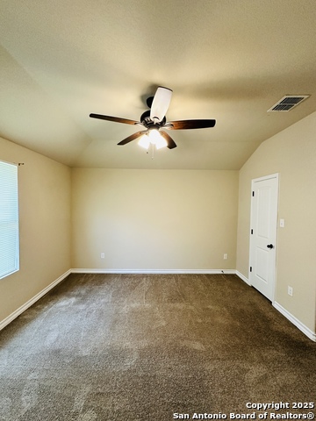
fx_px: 170
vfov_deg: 102.1
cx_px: 158
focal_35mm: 14
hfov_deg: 85.7
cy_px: 210
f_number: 2.2
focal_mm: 2.22
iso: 320
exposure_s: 1/60
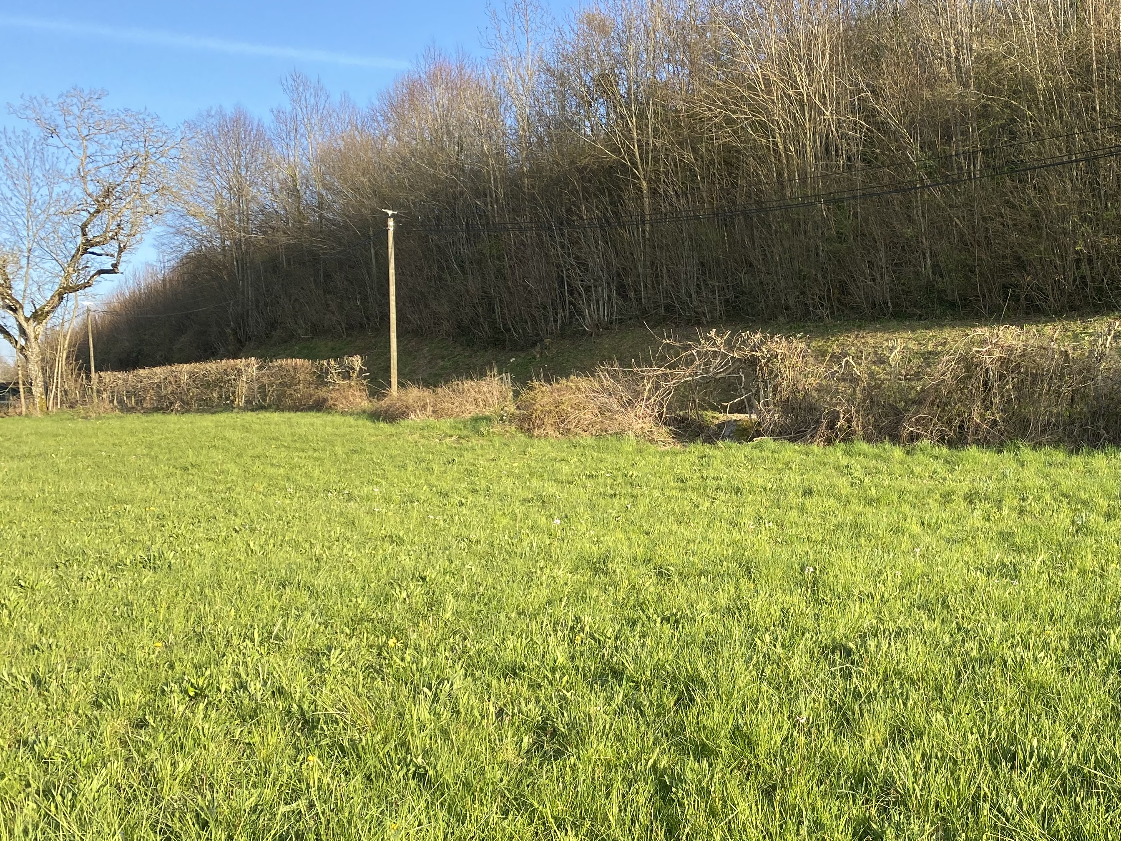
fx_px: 1263
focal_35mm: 39
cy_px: 506
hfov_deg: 46.4
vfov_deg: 36.7
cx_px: 822
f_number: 1.8
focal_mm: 4.25
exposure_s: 1/728
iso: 32
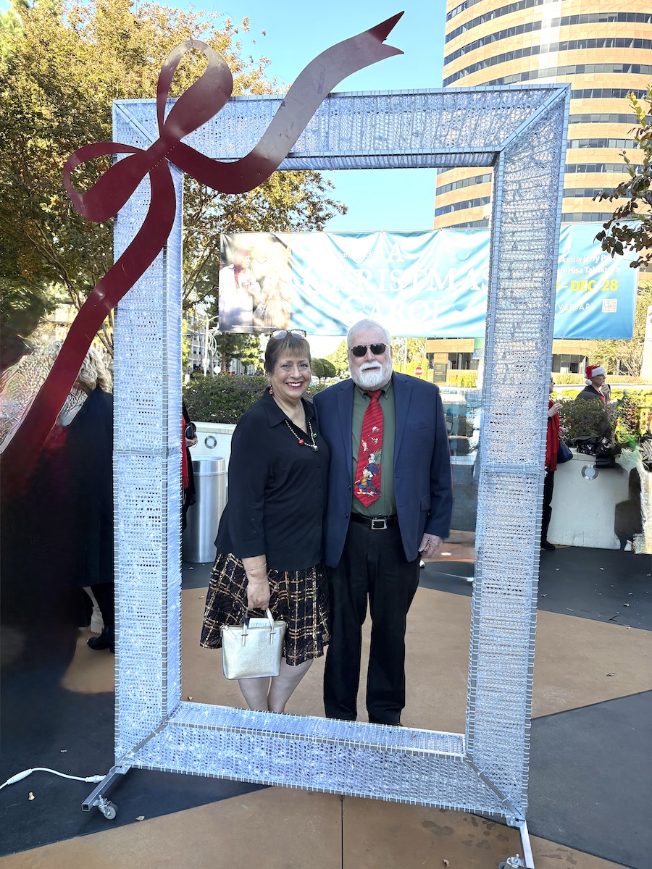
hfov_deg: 53.1
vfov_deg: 67.3
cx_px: 326
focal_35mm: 26
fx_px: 653
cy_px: 434
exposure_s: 1/861
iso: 64
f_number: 1.6
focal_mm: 5.96
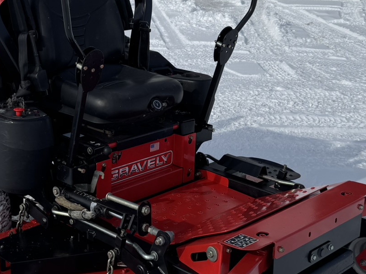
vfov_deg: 24.0
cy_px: 122
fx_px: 645
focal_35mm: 61
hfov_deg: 31.3
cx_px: 111
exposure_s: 1/10417
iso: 80
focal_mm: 6.76
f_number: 1.78
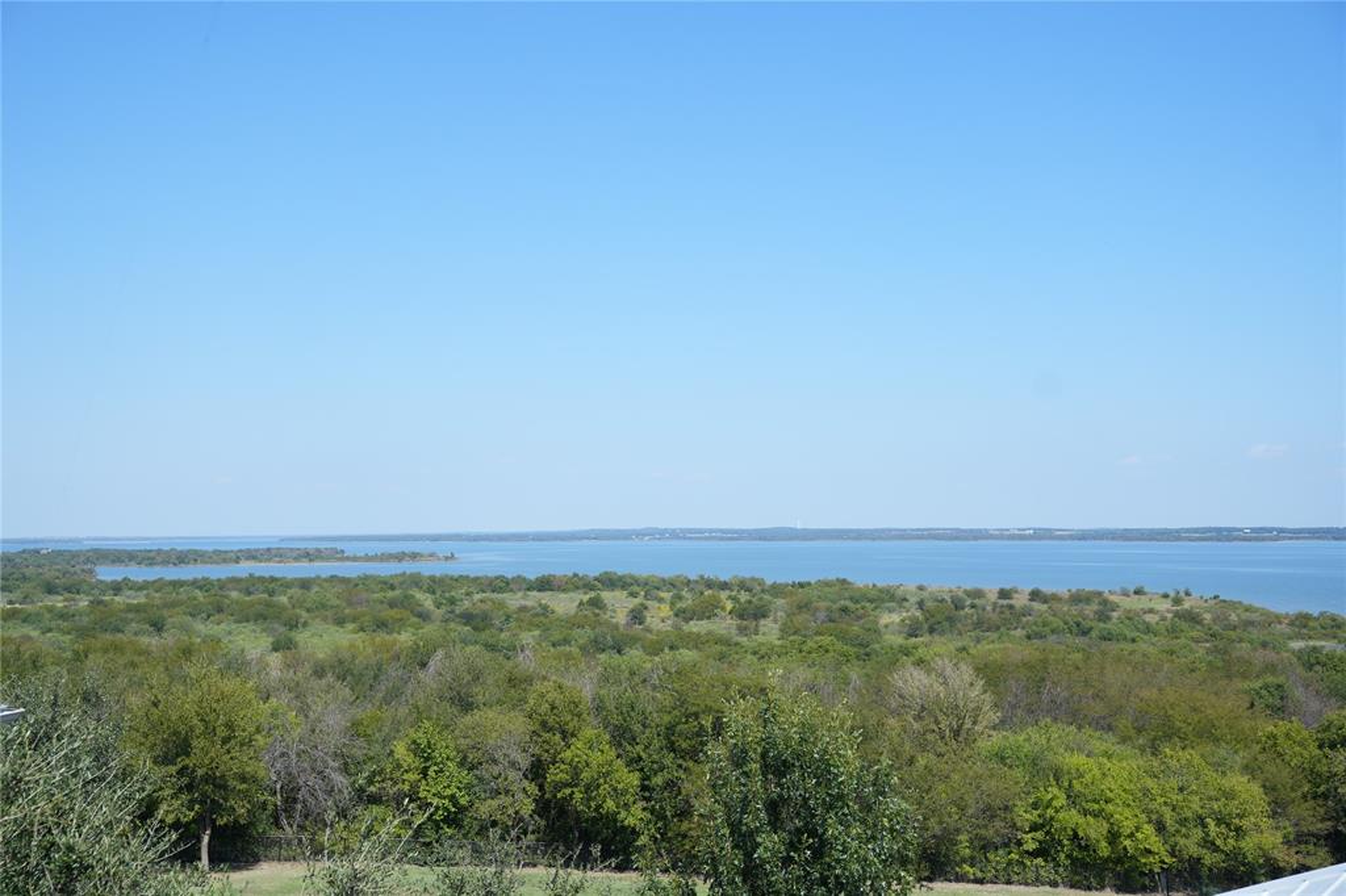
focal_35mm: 41
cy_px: 448
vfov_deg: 32.6
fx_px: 1532
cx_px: 673
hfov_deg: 47.4
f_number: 3.5
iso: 160
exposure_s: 1/1600
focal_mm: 41
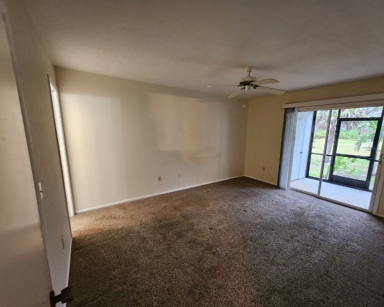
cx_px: 204
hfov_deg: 100.6
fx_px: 159
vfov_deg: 87.9
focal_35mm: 14
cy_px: 157
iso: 320
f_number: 2.2
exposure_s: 1/30
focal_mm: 1.74
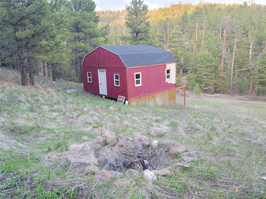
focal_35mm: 28
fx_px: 215
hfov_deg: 63.4
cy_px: 100
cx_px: 133
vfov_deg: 49.7
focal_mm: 5.9
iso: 160
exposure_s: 1/60
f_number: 2
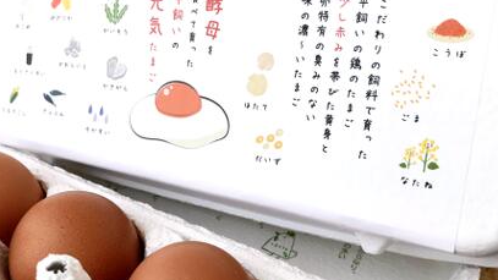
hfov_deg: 55.3
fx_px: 475
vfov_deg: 32.8
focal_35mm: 36
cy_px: 146
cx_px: 243
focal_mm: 3.99
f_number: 1.8
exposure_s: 1/1368
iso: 20
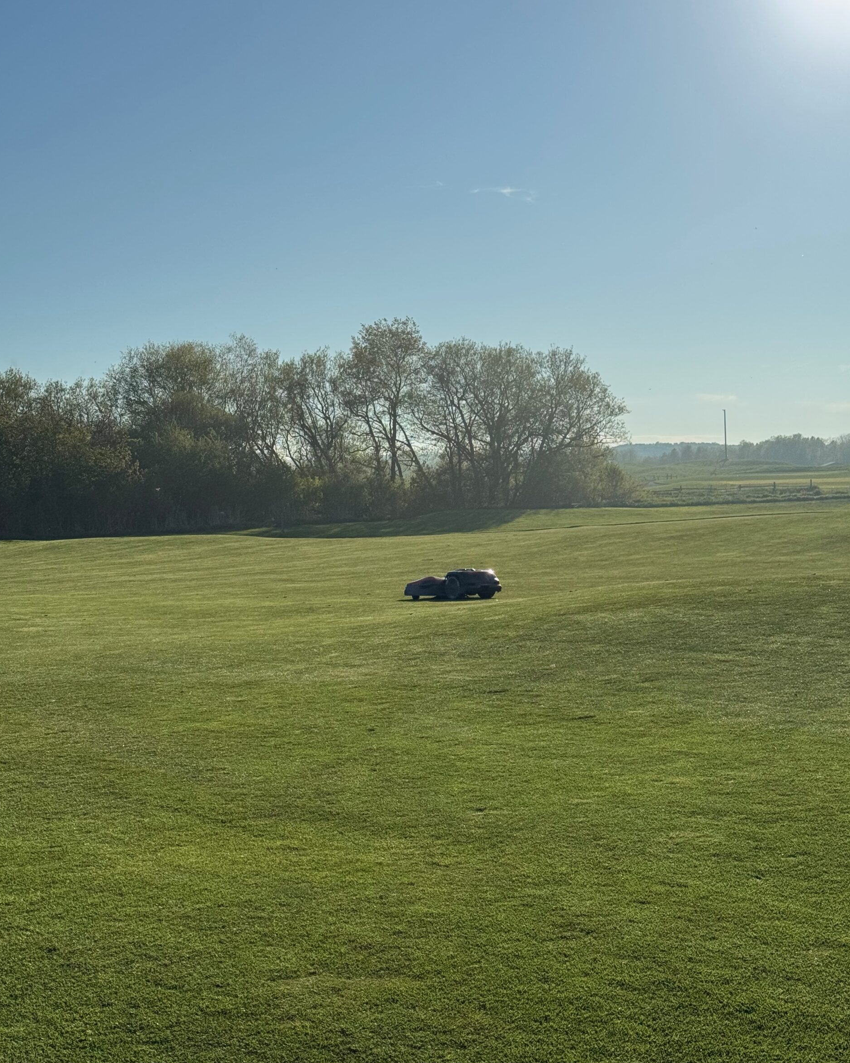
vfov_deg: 36.6
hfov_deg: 29.7
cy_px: 570
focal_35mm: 51
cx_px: 427
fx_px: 1604
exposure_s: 1/15385
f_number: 1.78
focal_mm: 6.76
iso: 64
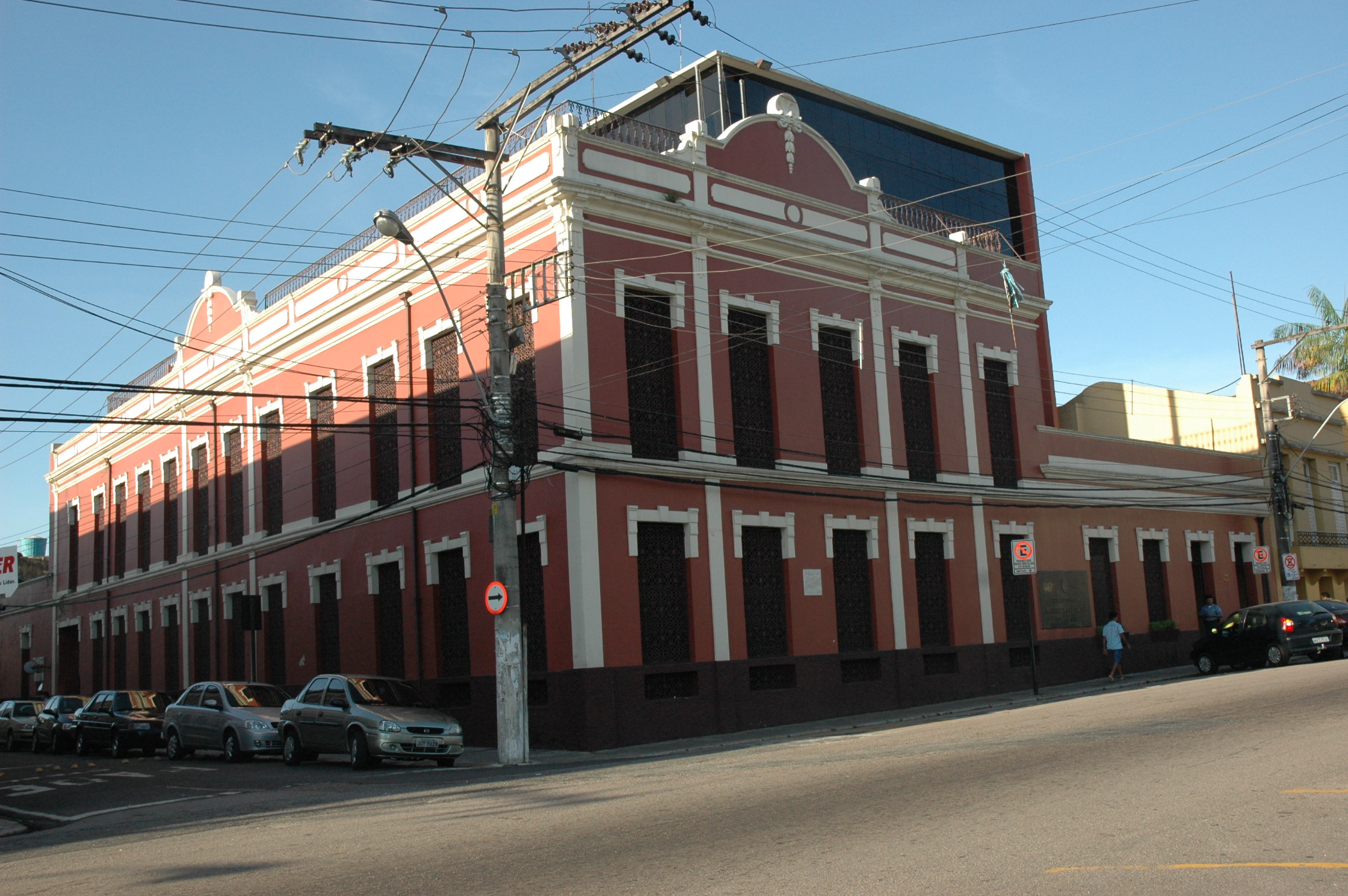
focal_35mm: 36
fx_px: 1346
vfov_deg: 36.8
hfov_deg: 53.2
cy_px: 448
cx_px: 674
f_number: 7.1
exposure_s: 1/500
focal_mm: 24
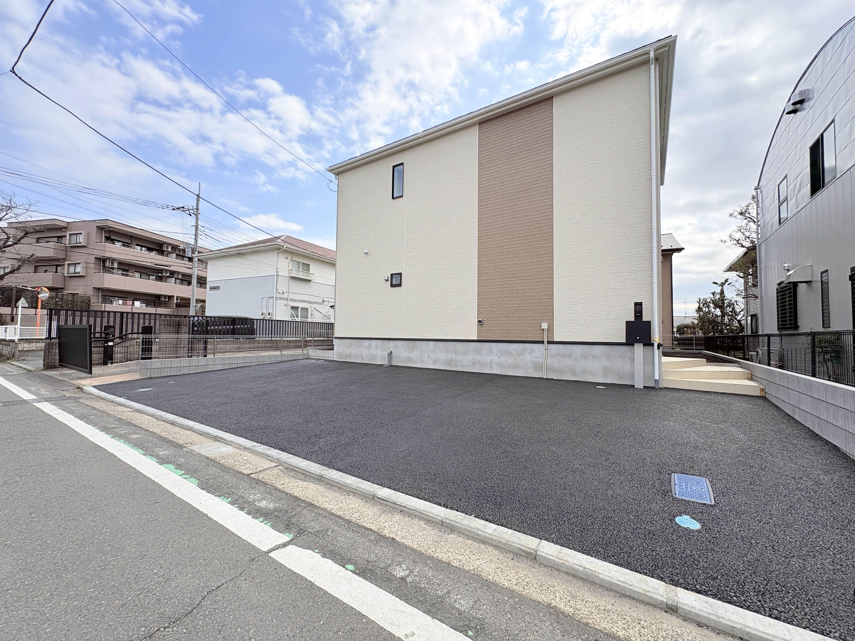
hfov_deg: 102.1
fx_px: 346
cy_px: 320
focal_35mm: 14
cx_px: 428
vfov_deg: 85.7
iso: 64
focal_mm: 2.22
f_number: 2.2
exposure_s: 1/1370
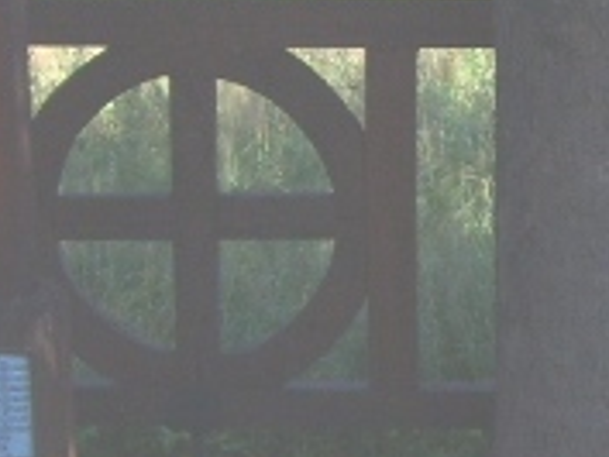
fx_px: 2782
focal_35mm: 158
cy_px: 275
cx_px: 719
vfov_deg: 9.4
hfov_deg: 12.2
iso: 50
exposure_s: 1/1000
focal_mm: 5.8
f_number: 2.8
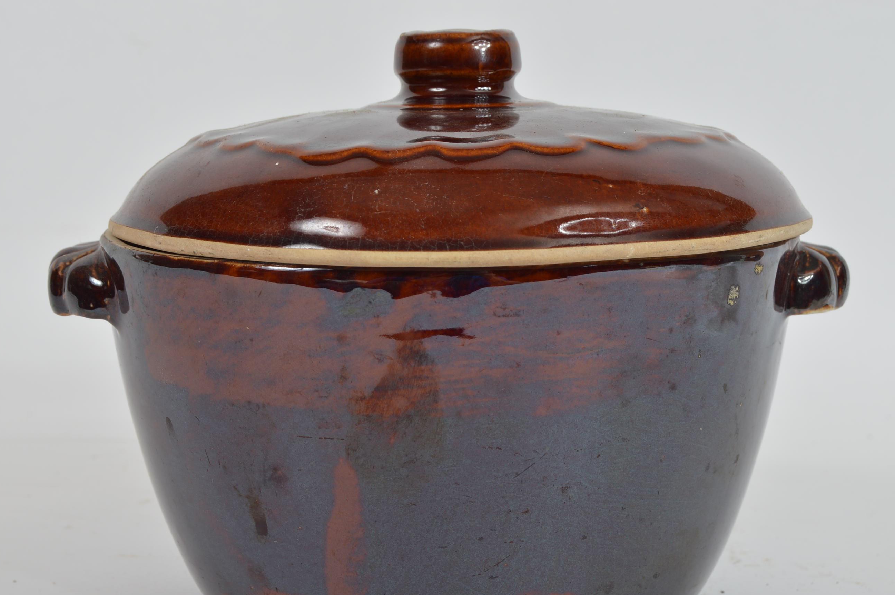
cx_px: 415
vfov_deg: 17.0
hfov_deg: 25.4
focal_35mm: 80
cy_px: 342
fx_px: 1987
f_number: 9
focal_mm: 46
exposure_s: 1/80
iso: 100
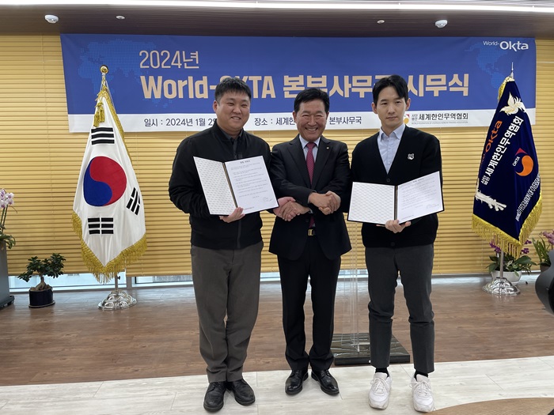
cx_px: 277
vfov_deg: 53.1
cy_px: 208
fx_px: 416
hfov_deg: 67.3
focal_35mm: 26
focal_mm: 4.2
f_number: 1.6
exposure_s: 1/120
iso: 125
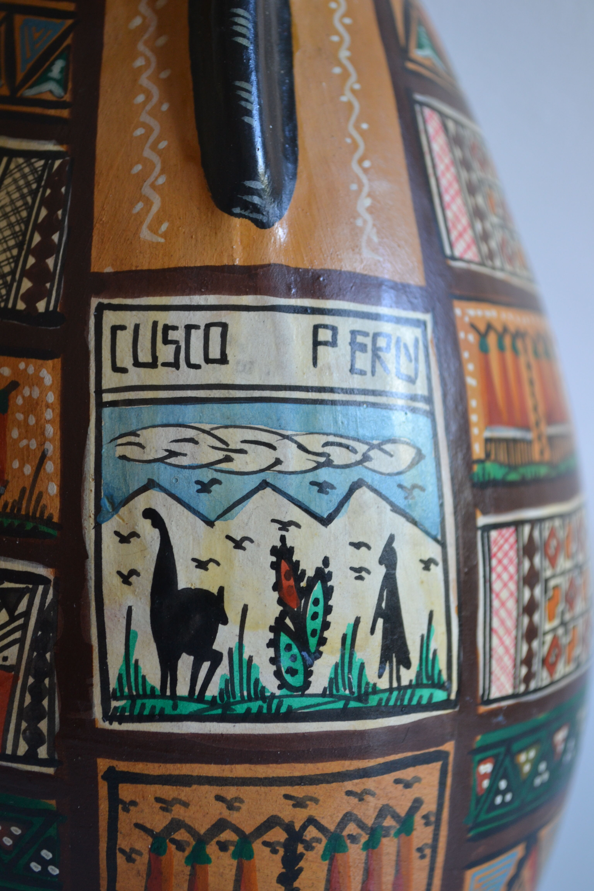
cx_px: 297
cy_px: 446
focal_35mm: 57
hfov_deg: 23.8
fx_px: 1411
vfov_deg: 35.1
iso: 400
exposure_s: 1/15
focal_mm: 38
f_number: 5
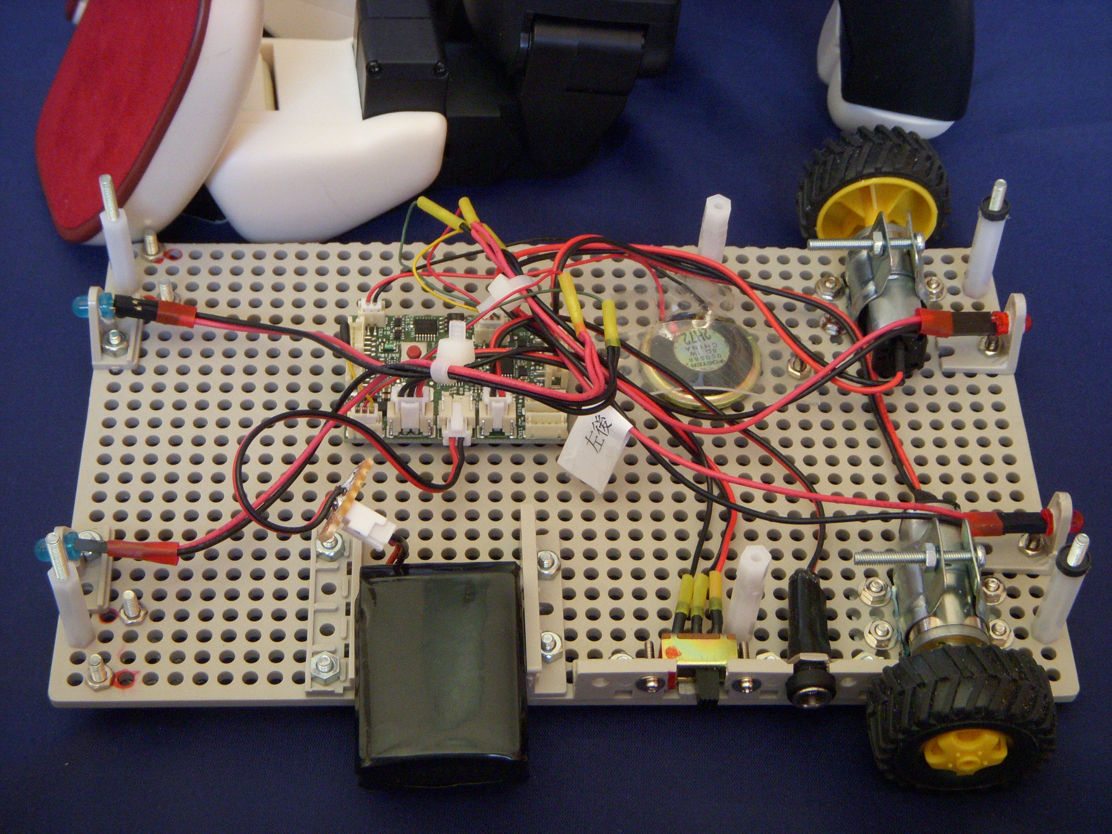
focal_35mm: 66
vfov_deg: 22.3
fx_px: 2120
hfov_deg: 29.4
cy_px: 417
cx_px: 556
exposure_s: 1/13
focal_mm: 11
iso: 400
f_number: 3.7
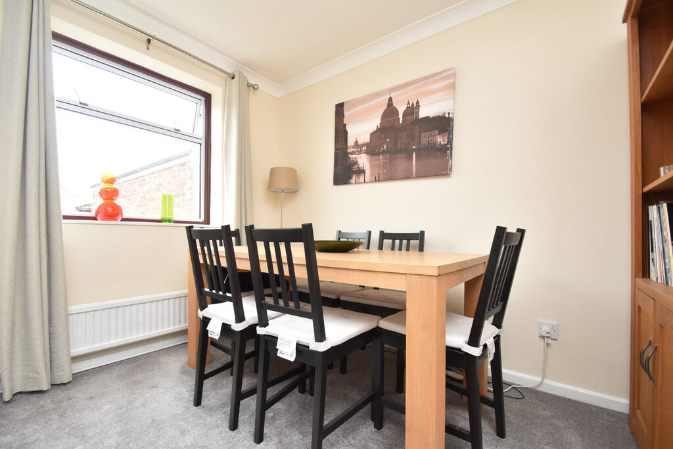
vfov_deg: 77.3
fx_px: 280
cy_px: 224
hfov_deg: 100.4
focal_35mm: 15
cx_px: 336
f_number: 5
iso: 720
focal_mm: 10
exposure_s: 1/200
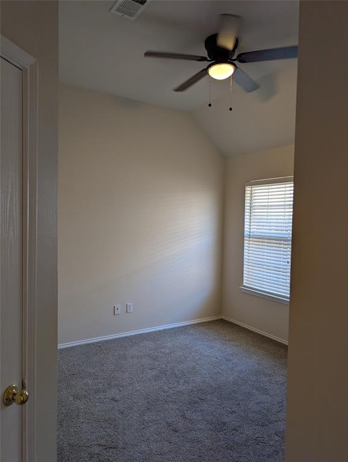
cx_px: 174
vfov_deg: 71.5
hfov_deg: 56.9
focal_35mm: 24
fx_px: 321
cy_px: 231
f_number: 1.68
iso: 44
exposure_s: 1/60
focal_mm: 6.9
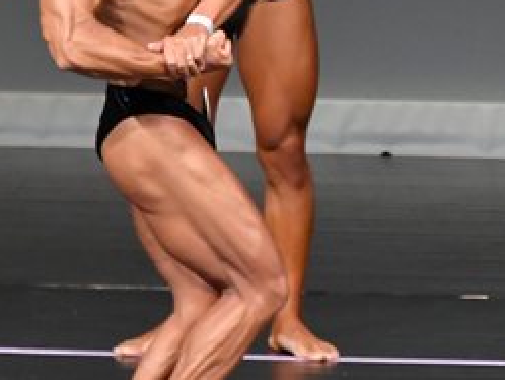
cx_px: 668
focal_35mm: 1033
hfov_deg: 1.9
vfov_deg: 1.4
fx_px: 15077
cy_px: 110
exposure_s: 1/400
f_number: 5.6
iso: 5000
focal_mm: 230
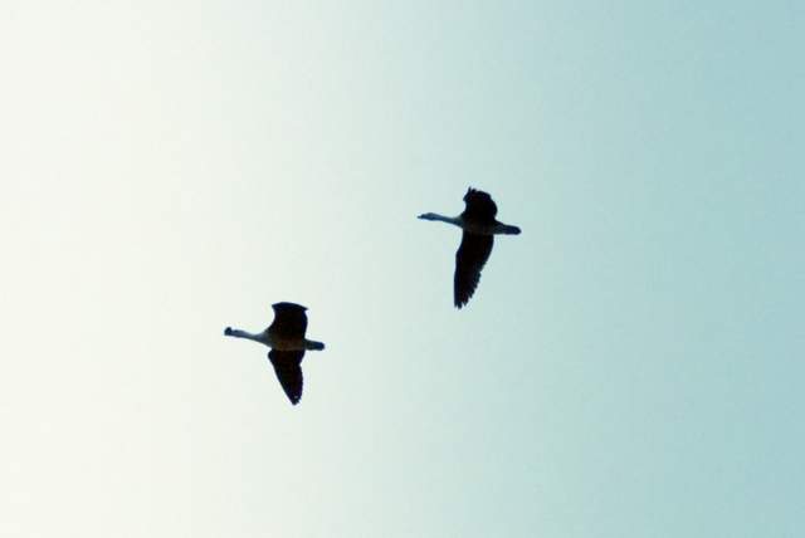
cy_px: 269
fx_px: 4096
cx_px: 402
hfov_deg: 11.2
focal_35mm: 183
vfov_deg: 7.5
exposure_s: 1/8000
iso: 3200
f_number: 5.6
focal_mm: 122
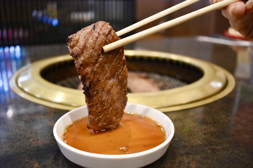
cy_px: 84
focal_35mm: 36
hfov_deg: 53.1
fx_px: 253
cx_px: 126
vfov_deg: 36.9
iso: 1800
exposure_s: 1/60
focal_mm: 24
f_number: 4
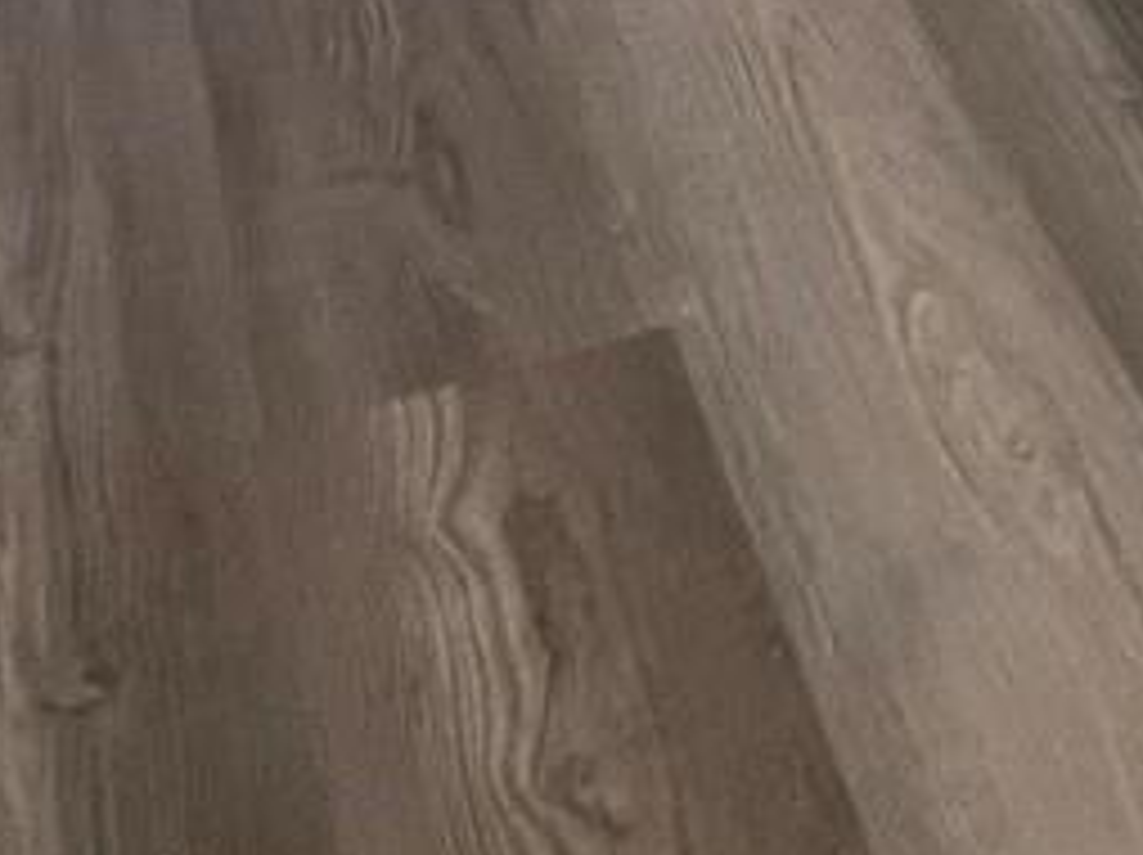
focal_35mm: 82
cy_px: -1431
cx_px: 1120
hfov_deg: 23.0
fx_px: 2705
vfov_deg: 12.3
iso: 50
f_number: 1.8
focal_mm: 1.57
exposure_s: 1/120
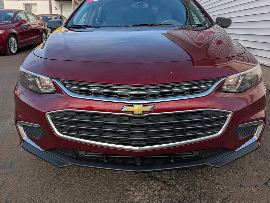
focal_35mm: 31
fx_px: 242
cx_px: 135
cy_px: 89
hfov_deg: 58.3
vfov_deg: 45.5
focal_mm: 6.9
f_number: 1.68
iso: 20
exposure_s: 1/1127
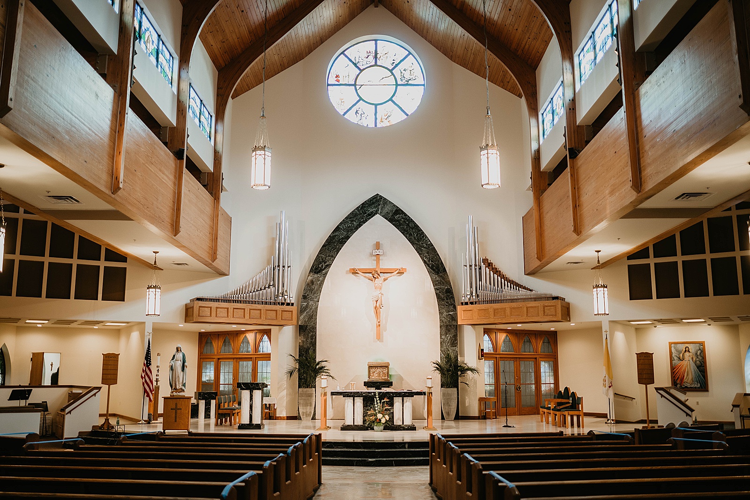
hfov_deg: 54.4
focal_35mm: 35
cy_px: 250
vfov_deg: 37.9
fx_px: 729
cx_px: 375
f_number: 1.4
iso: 500
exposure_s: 1/160
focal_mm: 35
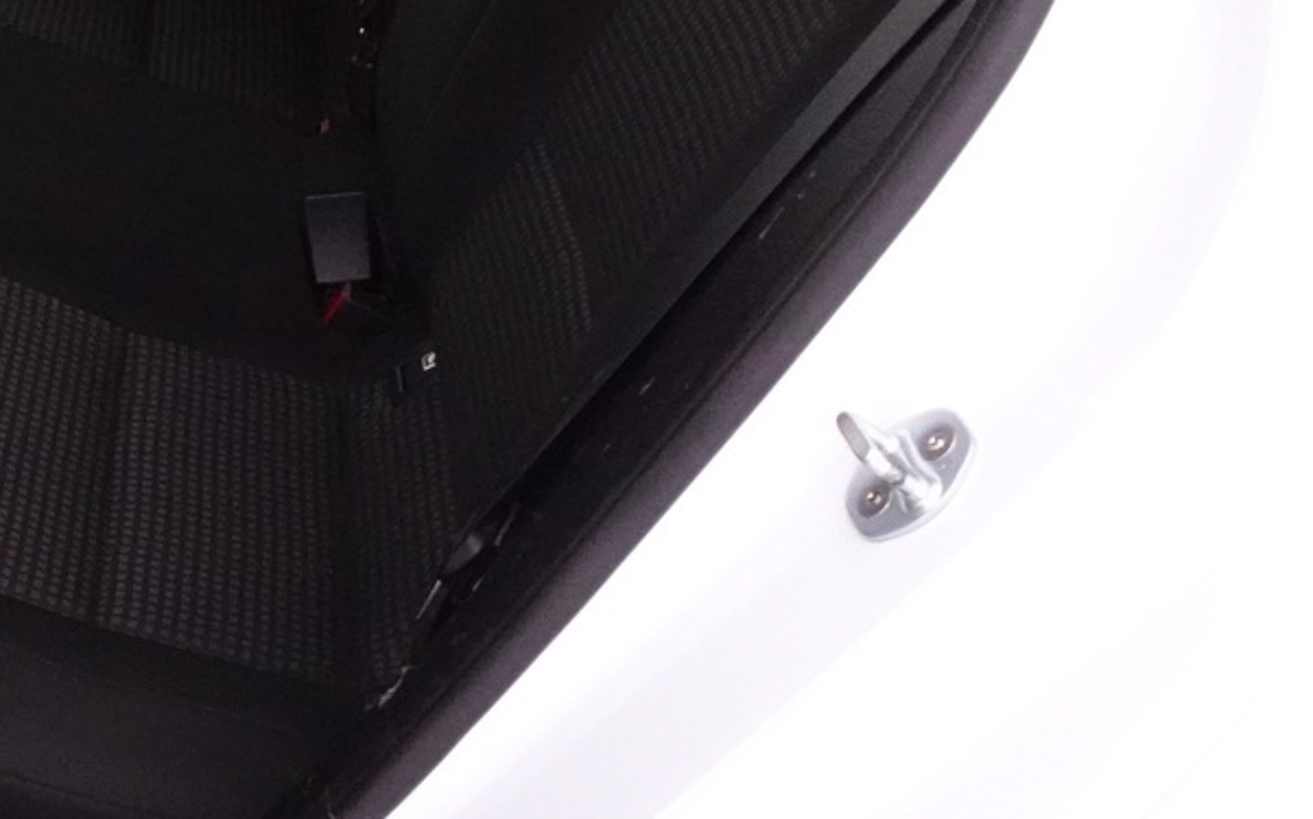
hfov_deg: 31.1
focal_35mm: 61
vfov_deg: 21.0
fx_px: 2182
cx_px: 4
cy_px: 153
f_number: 3.5
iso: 800
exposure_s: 1/13
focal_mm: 4.25
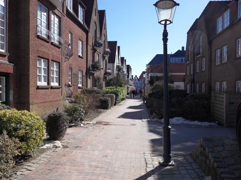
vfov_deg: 44.2
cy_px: 90
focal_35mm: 32
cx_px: 120
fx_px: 223
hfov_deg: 56.8
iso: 80
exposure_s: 1/180
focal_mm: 5.6
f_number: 8.2
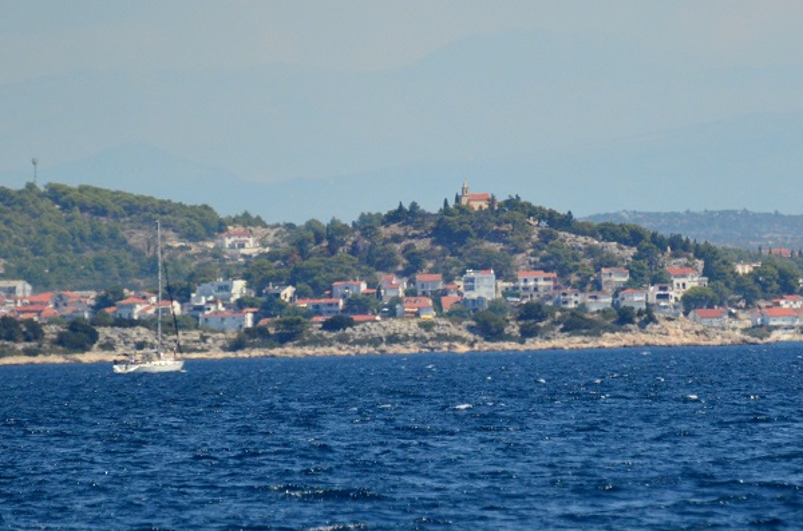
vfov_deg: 2.0
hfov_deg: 3.0
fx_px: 15554
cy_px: 161
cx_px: 614
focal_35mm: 699
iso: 1250
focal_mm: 280
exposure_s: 1/8000
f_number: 5.6
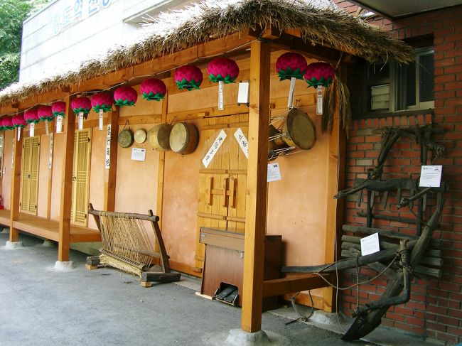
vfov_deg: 37.7
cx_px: 231
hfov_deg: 49.0
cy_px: 173
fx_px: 507
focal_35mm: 38
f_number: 2.8
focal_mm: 7.9
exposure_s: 1/125
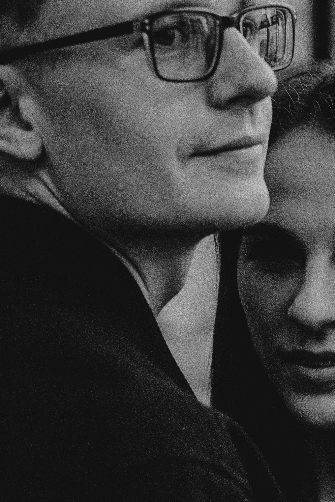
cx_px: 321
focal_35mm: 126
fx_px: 1759
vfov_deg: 16.2
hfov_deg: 10.8
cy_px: 319
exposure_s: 1/40
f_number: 3.2
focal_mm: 50
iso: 100
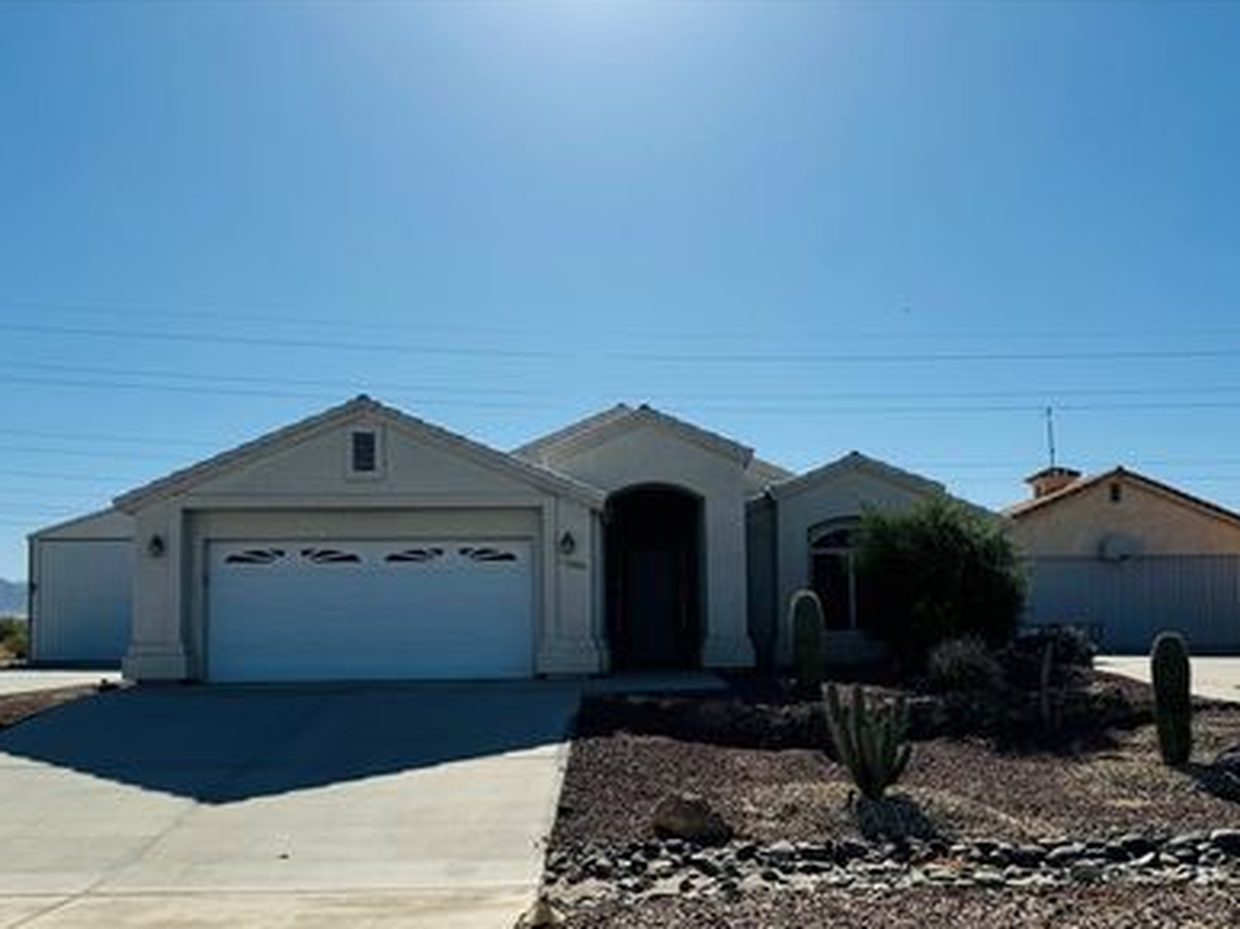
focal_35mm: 31
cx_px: 634
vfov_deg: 45.0
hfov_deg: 58.4
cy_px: 588
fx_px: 1110
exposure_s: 1/9009
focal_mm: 6.76
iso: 80
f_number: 1.78
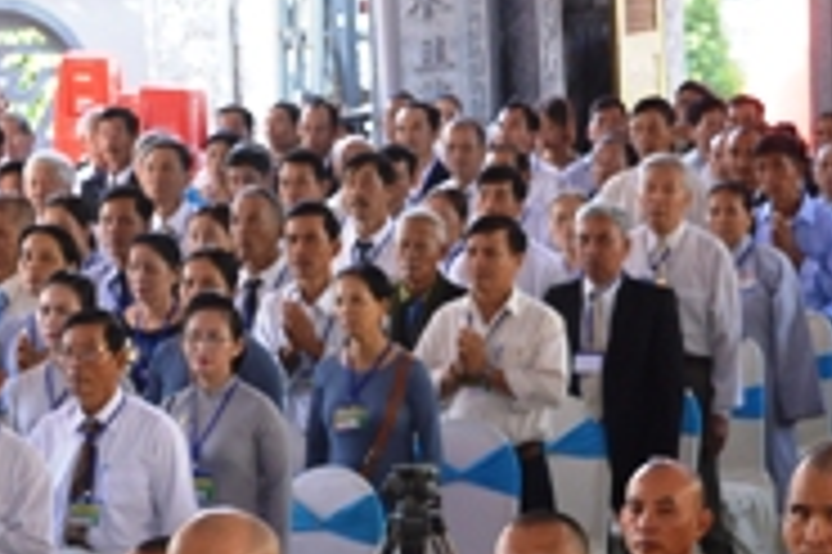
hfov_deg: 11.0
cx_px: 693
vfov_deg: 7.3
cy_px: 581
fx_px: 4318
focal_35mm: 187
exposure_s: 1/80
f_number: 5
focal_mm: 36
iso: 400
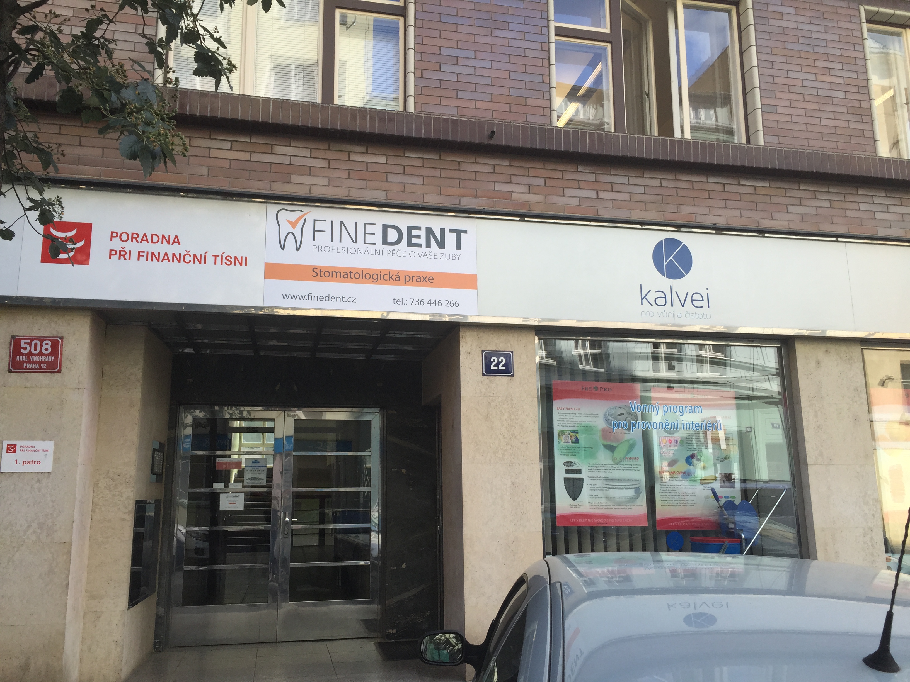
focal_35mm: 29
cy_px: 341
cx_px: 455
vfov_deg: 48.2
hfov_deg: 61.7
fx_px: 762
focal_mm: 4.15
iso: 32
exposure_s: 1/460
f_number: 2.2
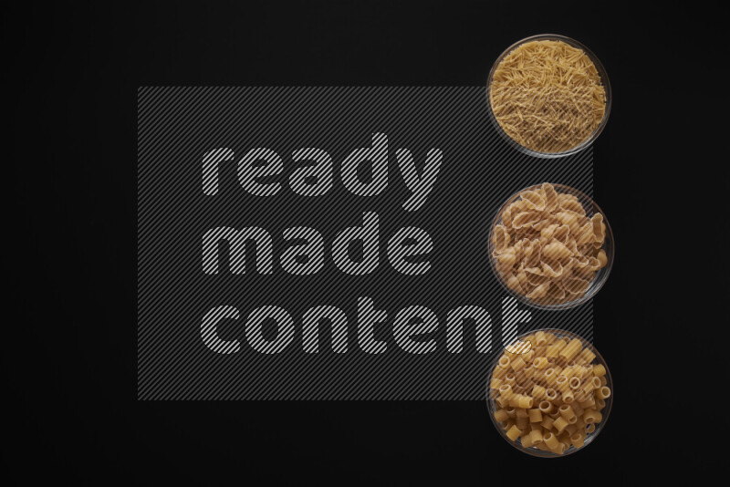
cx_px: 365
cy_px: 244
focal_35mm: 50
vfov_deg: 27.0
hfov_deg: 39.6
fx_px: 1014
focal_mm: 50
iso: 100
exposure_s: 1/100
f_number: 8
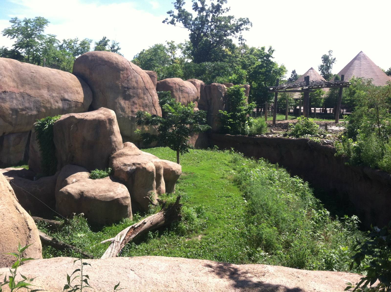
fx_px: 395
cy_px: 146
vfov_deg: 40.6
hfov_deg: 52.7
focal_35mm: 35
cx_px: 196
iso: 80
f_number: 2.8
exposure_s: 1/577
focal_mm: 3.85
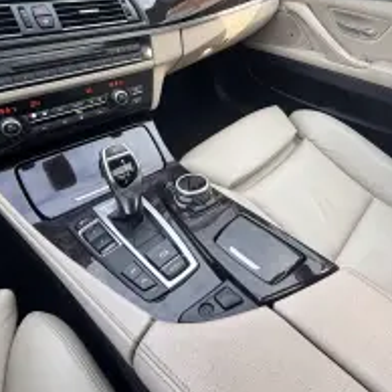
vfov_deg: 65.5
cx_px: 230
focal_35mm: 23
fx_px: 295
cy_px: 131
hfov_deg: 66.8
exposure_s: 1/99
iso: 80
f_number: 2.2
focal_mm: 2.22
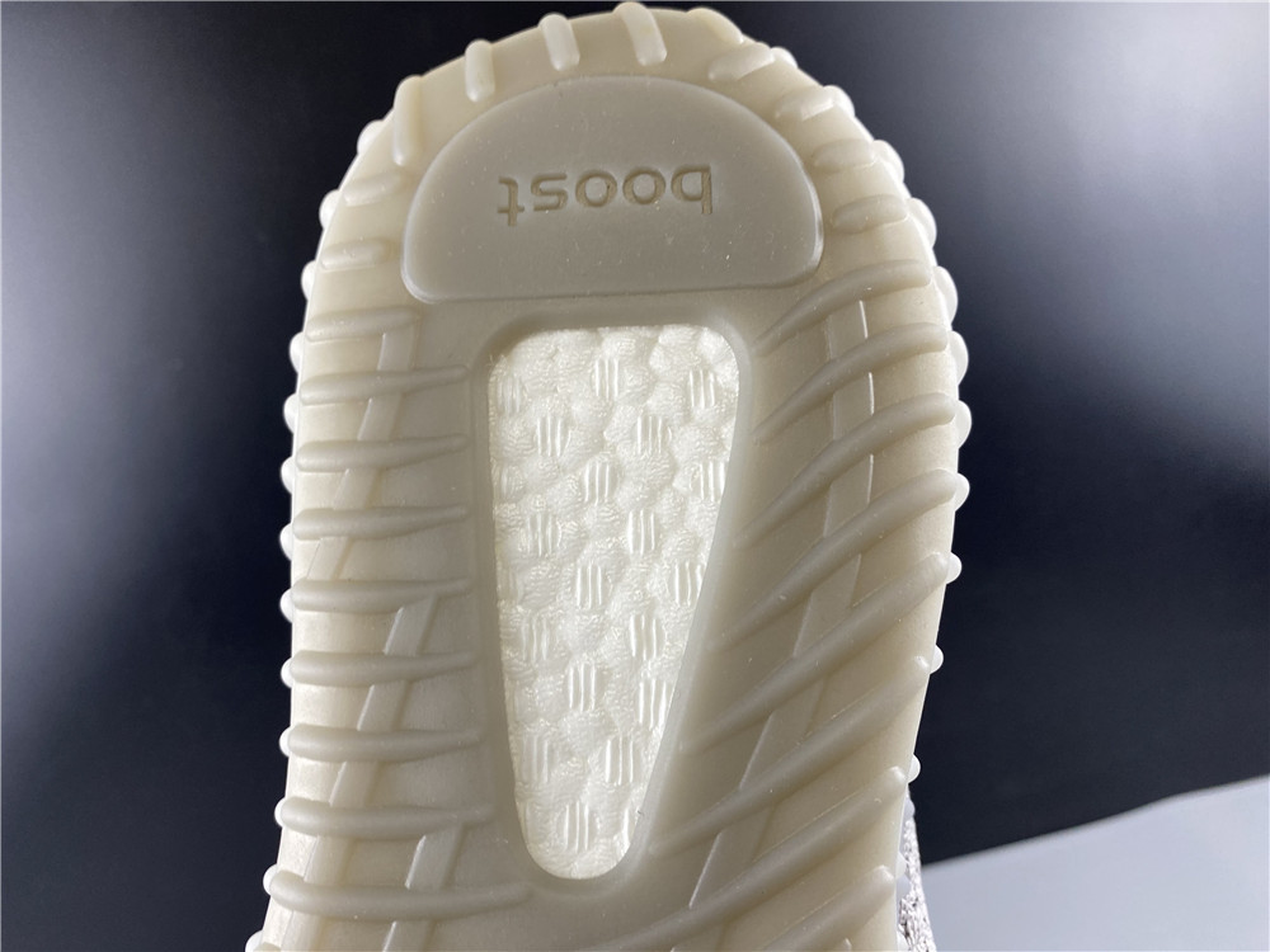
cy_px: 476
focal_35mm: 26
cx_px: 635
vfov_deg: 53.1
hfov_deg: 67.3
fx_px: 954
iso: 64
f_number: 1.8
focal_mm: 4.25
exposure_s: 1/100
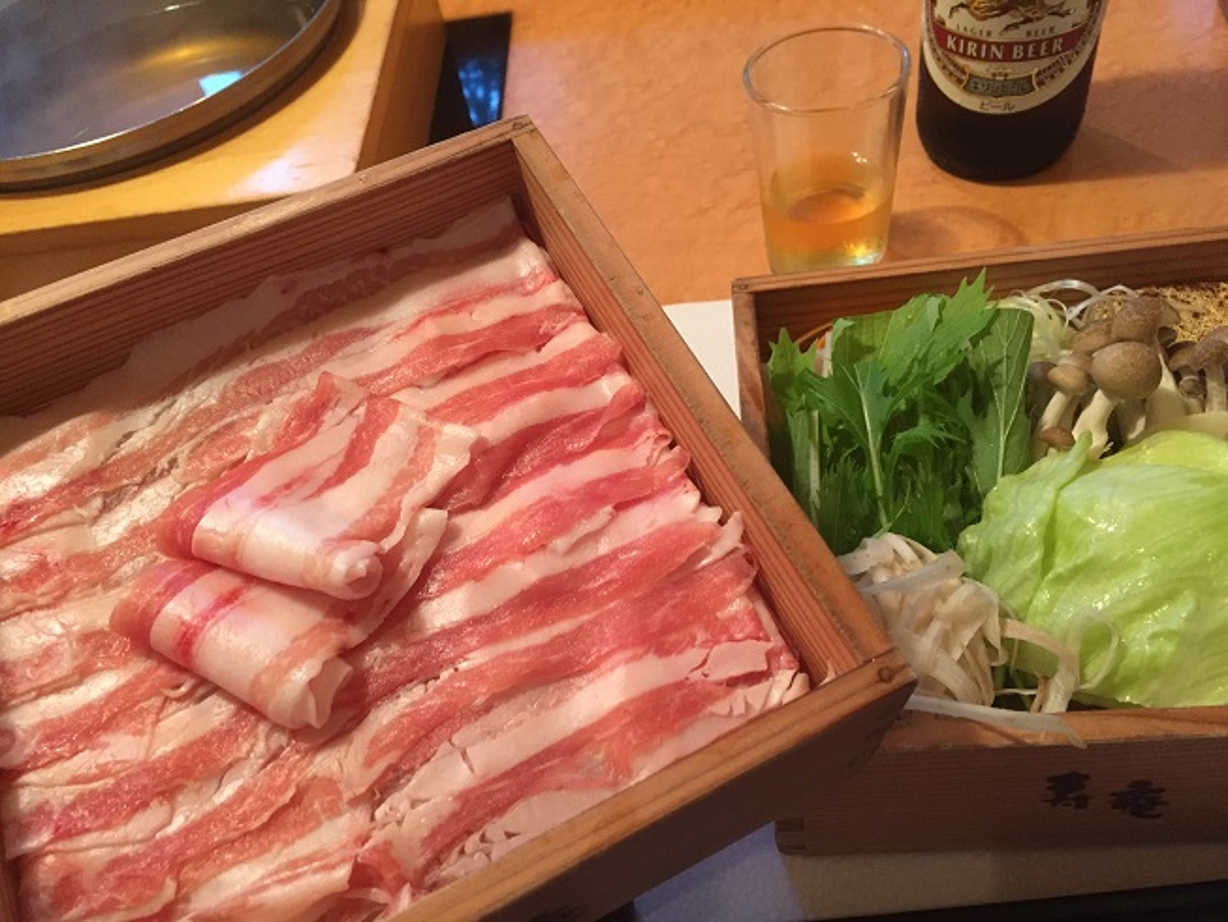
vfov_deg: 48.2
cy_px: 461
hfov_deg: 61.7
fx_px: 1029
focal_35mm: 29
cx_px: 614
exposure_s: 1/30
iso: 200
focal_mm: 4.15
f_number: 2.2
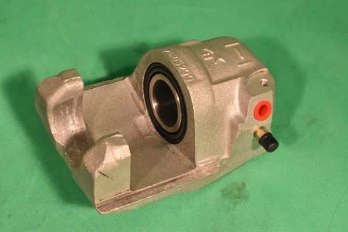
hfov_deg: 29.2
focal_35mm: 69
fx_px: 667
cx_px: 174
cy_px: 116
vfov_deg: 19.7
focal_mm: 46
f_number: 14
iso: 1600
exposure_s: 1/80
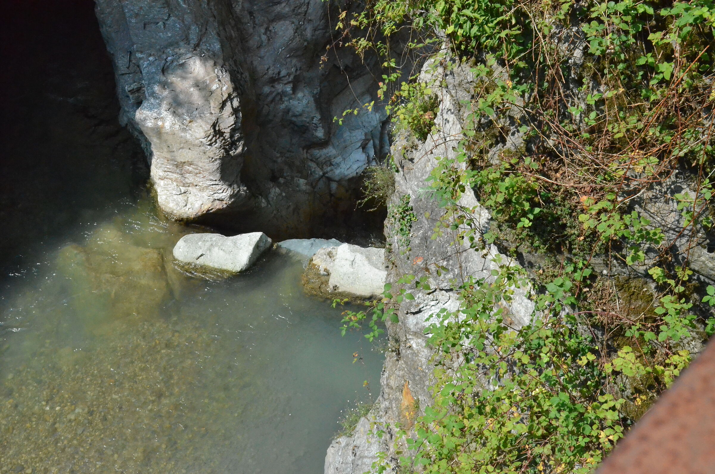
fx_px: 892
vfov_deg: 29.7
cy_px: 237
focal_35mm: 45
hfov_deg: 43.7
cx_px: 358
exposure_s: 1/4000
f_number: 13
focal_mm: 30
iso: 6400
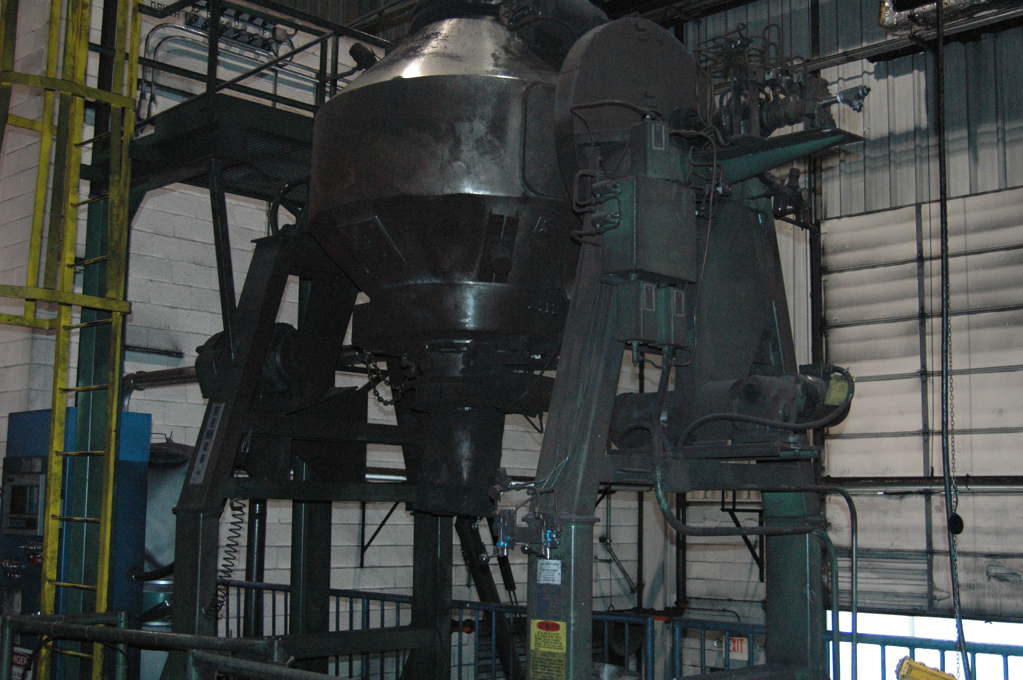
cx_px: 512
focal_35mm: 45
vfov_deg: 29.8
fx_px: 1278
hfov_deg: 43.6
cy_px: 340
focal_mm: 30
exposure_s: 1/60
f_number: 4
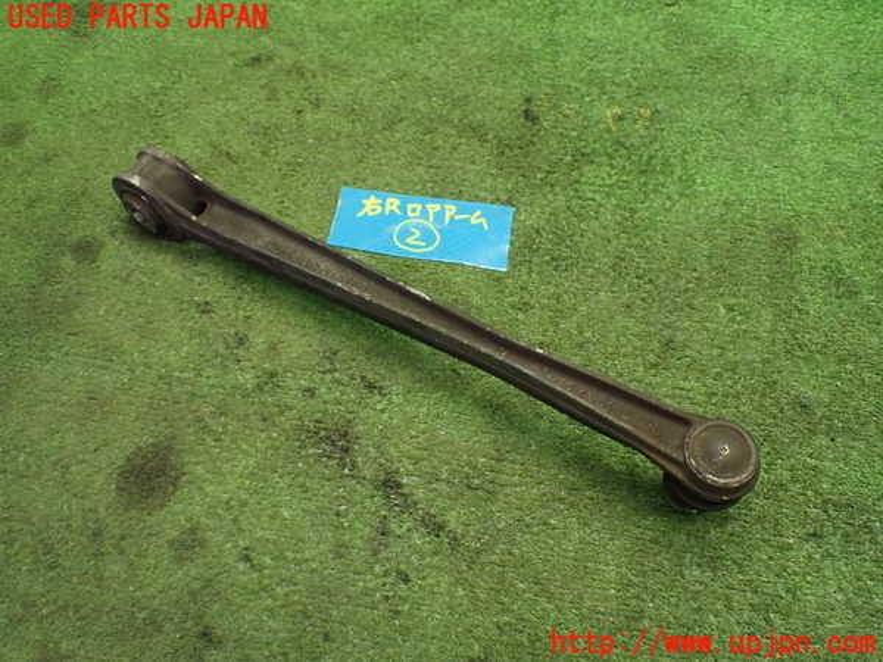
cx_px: 442
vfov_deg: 46.8
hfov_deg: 60.0
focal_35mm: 30
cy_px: 331
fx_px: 765
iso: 800
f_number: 2.3
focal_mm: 5.4
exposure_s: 1/100
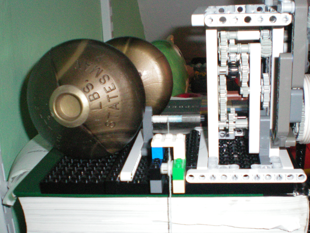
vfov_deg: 31.5
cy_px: 119
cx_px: 187
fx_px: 412
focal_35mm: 46
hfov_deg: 41.0
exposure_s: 1/60
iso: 400
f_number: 3.1
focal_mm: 6.3
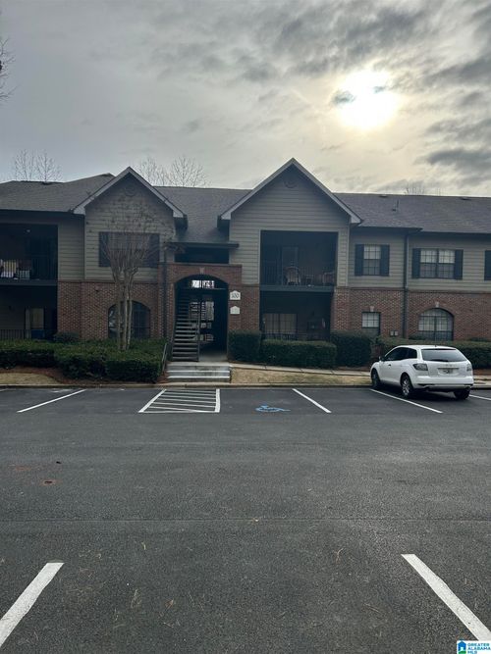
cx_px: 246
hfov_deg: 53.0
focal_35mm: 26
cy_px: 327
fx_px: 492
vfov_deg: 67.3
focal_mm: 5.7
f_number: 1.5
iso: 50
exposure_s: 1/4274
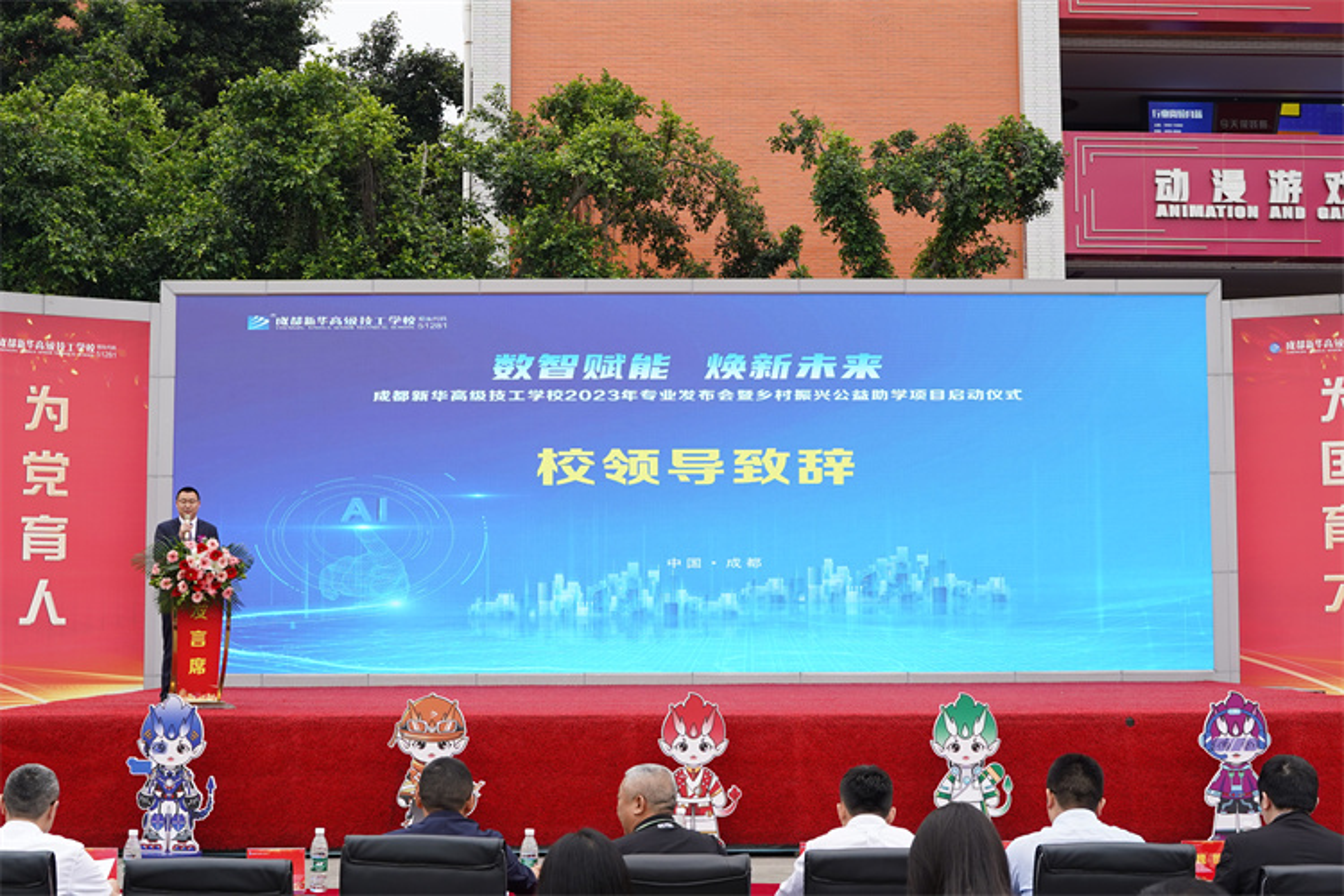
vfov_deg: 26.5
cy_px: 448
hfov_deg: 38.9
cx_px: 672
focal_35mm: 51
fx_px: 1904
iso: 250
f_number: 5.6
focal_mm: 34
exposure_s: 1/200
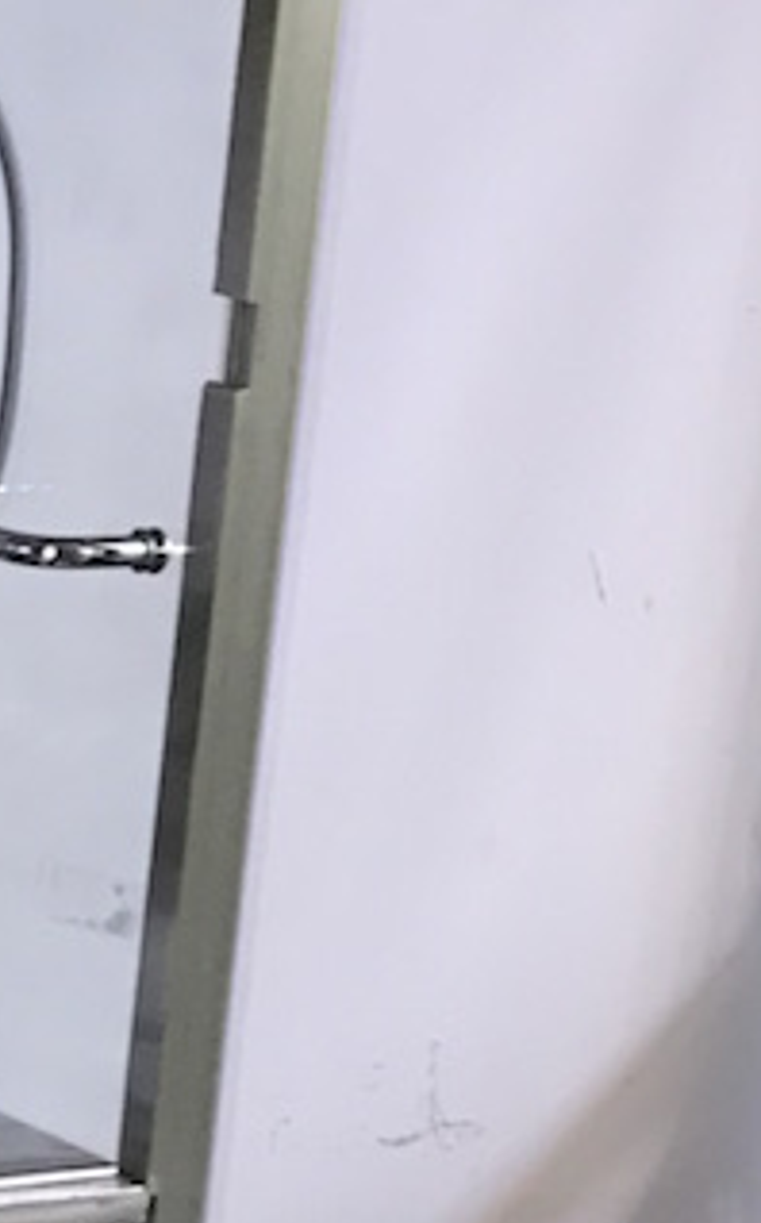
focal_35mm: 157
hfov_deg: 7.8
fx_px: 5224
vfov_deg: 12.9
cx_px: -988
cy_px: 1623
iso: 50
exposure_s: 1/33
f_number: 1.8
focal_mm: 3.99
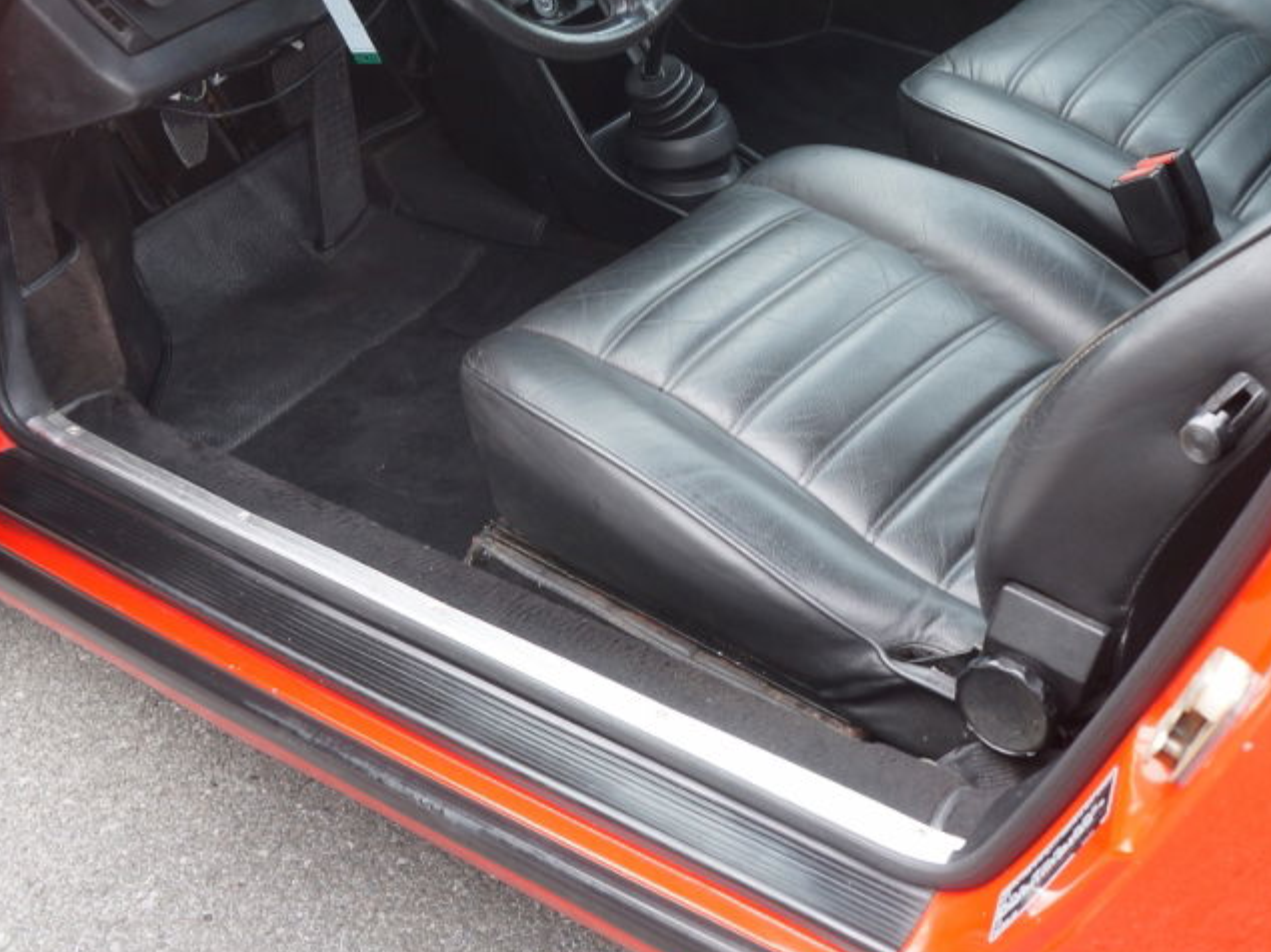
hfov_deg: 38.9
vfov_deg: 29.7
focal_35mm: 49
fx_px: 1791
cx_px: 753
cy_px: 392
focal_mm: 21
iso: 200
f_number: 5
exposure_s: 1/100
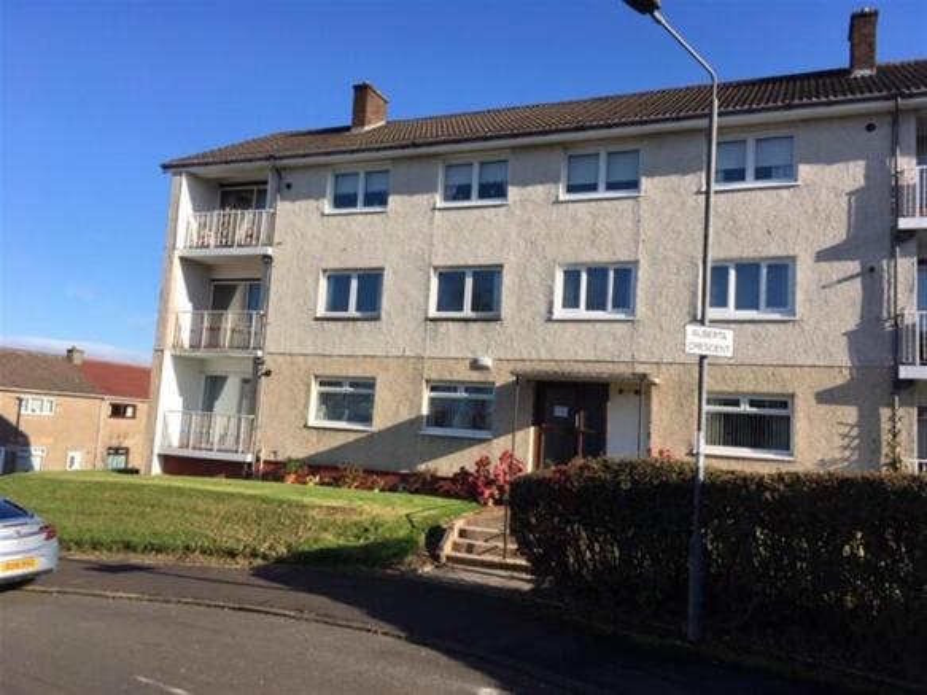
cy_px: 348
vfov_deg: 48.2
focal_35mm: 29
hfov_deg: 61.7
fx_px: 776
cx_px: 464
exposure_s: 1/1221
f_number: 2.2
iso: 25
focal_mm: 4.15
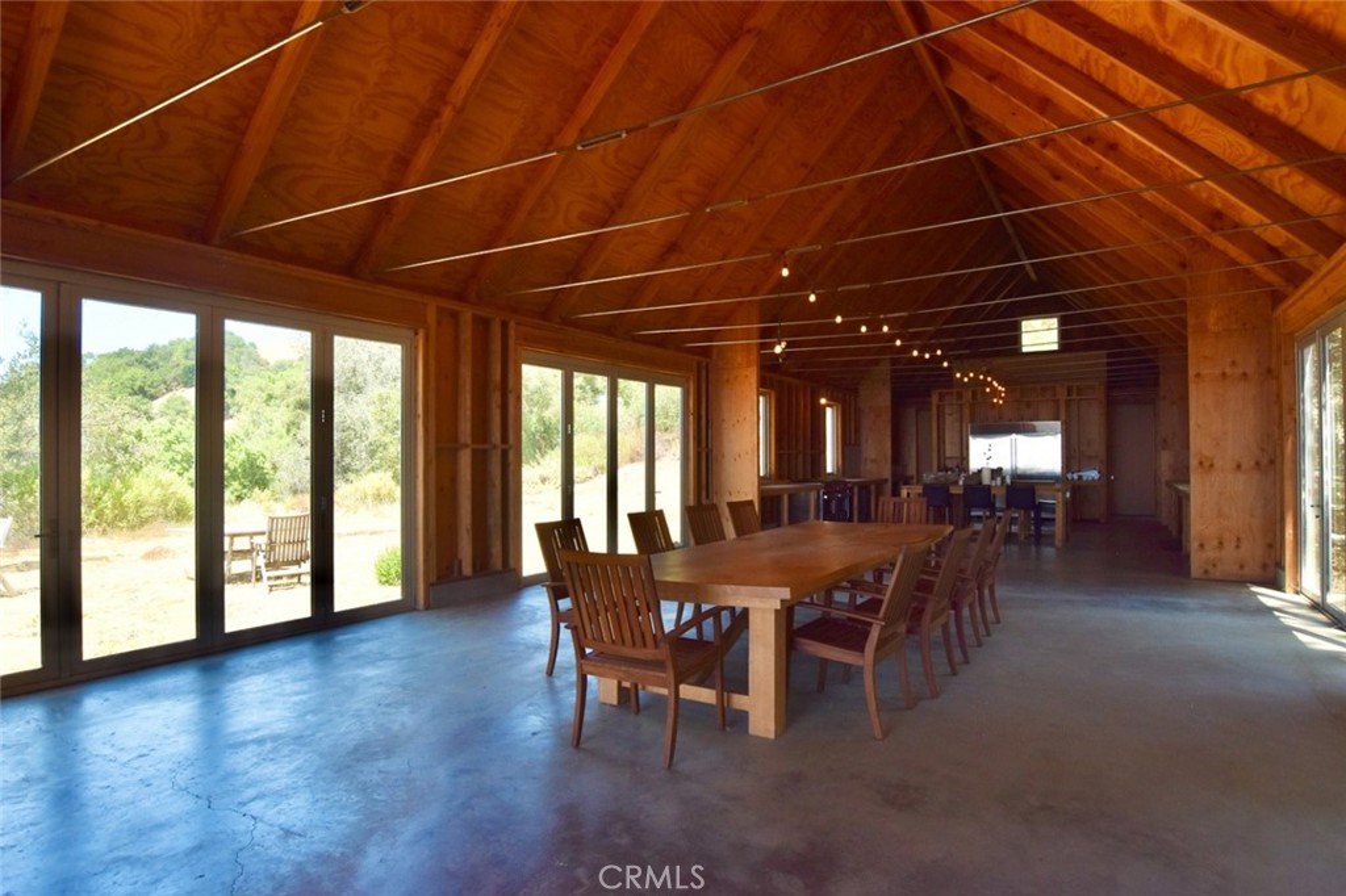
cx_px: 673
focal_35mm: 18
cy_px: 448
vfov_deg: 67.3
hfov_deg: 90.0
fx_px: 673
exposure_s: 1/200
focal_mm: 12
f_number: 7.1
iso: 400
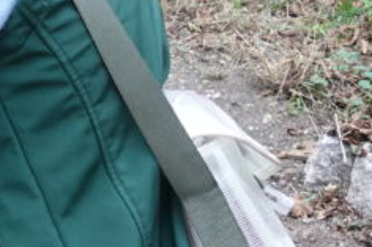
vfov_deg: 8.4
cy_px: 26
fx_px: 1673
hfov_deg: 11.4
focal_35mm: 162
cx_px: -383
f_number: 2.8
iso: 400
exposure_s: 1/40
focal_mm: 12.04
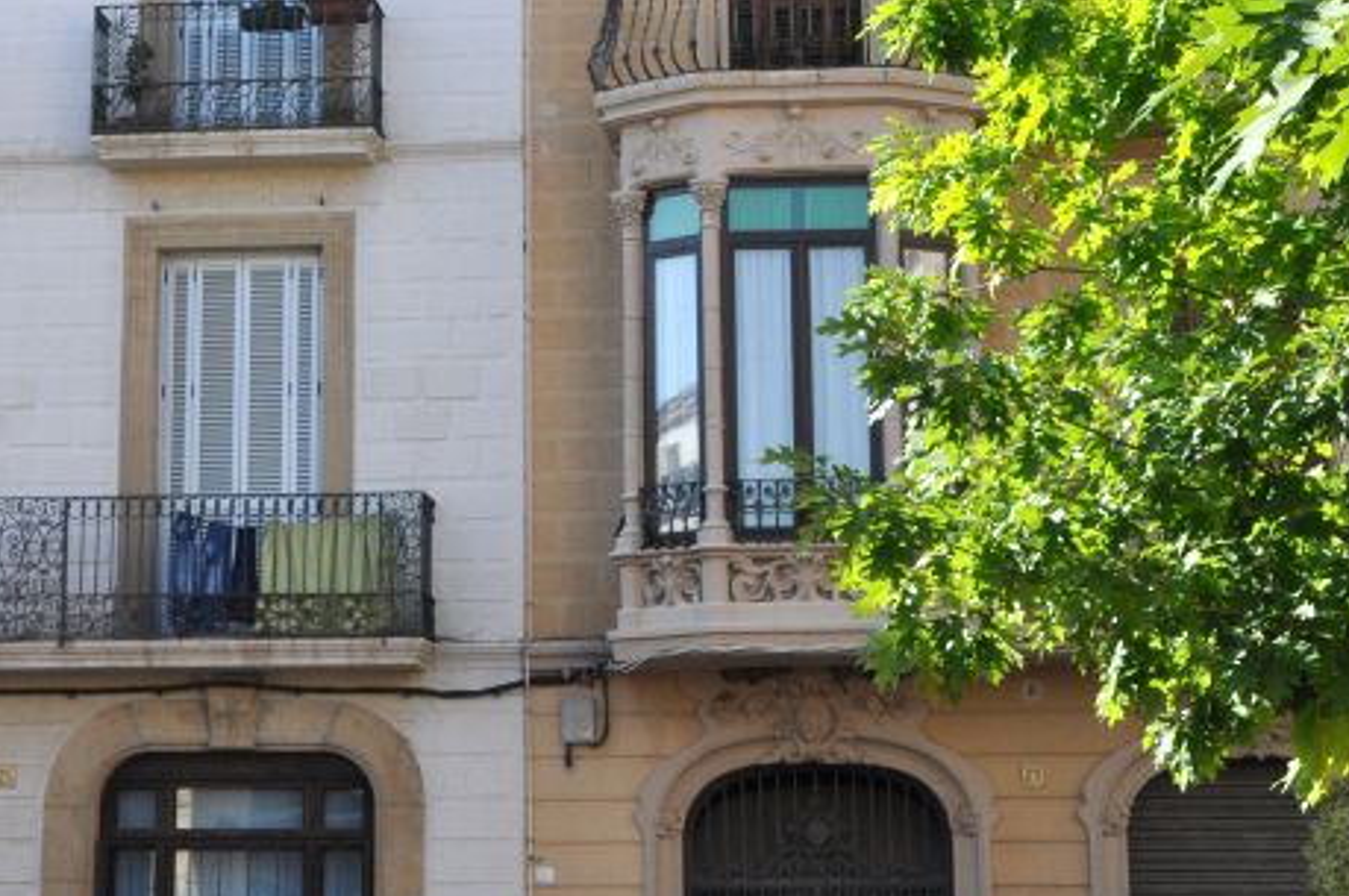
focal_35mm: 87
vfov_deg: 15.5
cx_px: 538
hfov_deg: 23.4
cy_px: 100
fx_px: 3257
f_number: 10
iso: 500
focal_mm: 26
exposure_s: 1/400
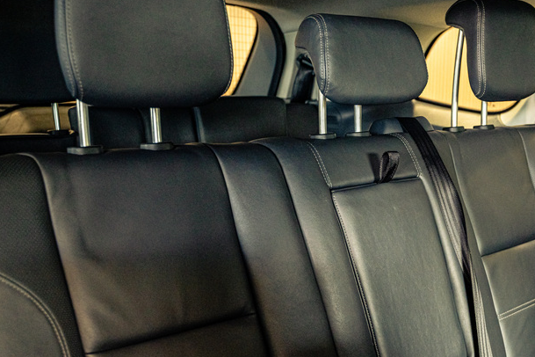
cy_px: 251
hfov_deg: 41.1
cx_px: 375
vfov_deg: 28.4
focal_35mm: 47
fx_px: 698
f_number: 3.5
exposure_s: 1/100
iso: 1000
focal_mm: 28
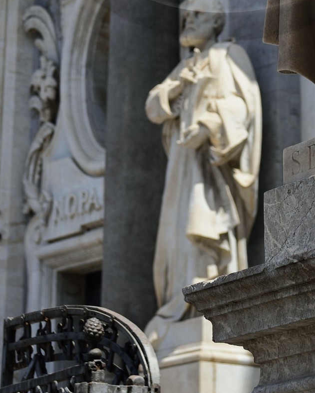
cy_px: -193
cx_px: 224
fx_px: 2063
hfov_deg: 8.7
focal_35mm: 177
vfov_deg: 10.5
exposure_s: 1/800
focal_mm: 62
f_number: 5.6
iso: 200
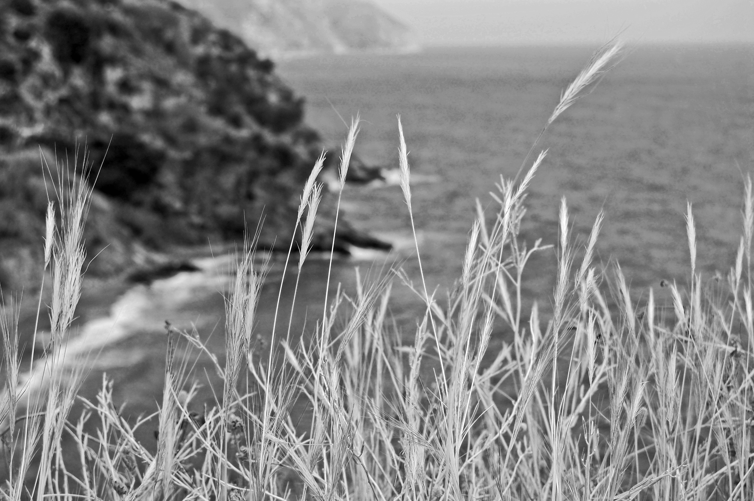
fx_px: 1726
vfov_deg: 16.5
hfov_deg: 24.6
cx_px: 377
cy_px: 250
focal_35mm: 82
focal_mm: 55
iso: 200
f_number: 9
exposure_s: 1/320
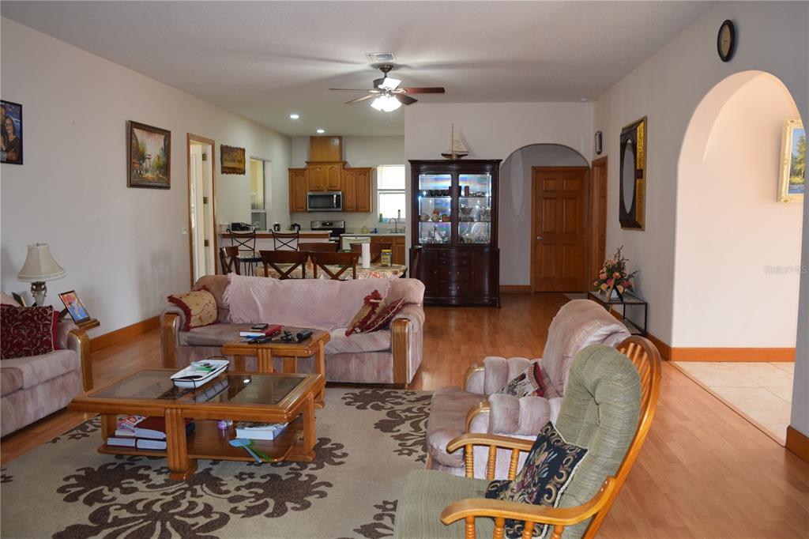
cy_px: 270
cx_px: 404
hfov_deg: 67.4
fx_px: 607
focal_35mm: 27
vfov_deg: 47.9
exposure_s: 1/100
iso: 800
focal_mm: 18
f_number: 4.5
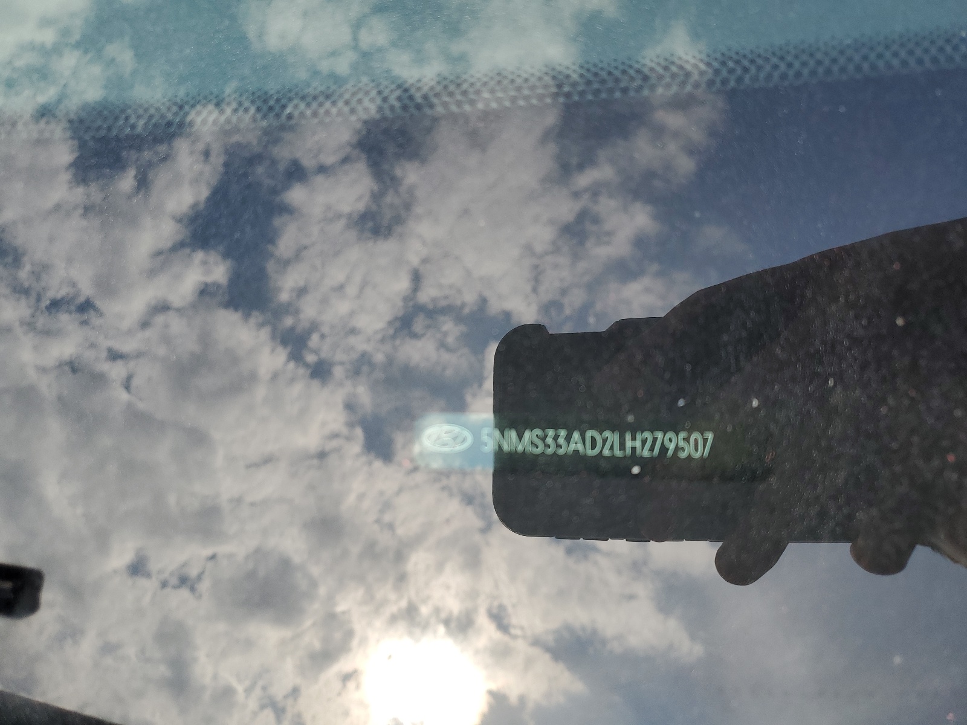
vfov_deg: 53.1
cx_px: 484
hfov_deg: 67.3
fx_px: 726
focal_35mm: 26
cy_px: 362
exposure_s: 1/1000
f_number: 1.5
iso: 50
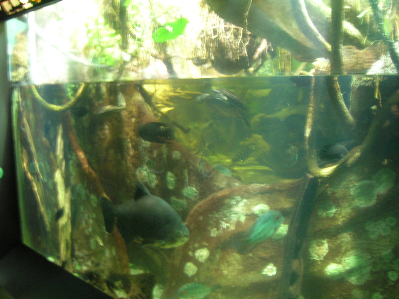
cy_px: 150
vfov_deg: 41.8
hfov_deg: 54.0
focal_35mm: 34
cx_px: 200
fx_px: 392
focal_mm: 5.7
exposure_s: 1/1.6
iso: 100
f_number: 2.9
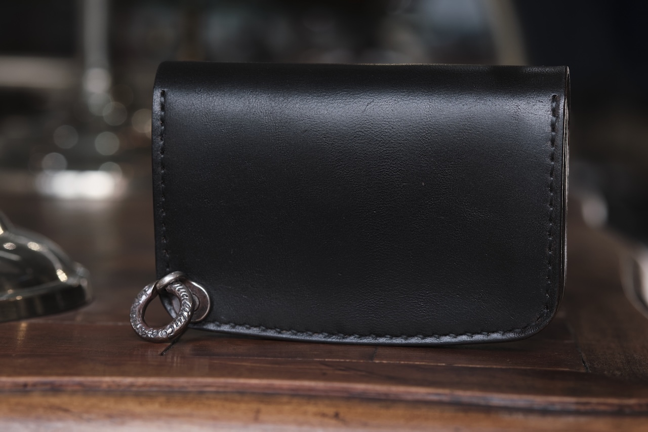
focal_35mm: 90
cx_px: 324
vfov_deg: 15.2
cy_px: 216
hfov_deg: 22.6
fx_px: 1620
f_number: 4.5
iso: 500
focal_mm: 60
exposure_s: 1/60
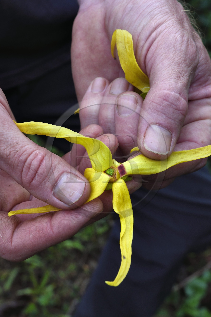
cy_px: 158
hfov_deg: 23.4
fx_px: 510
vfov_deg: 34.5
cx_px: 106
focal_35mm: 58
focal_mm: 58
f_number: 16
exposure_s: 1/100
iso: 800
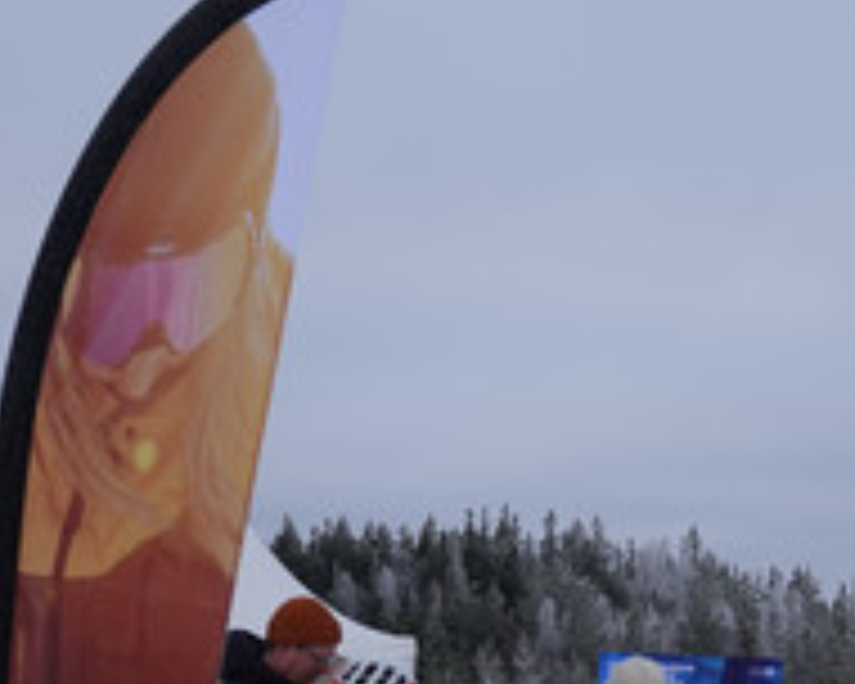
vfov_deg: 21.6
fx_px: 1746
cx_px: 747
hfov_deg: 26.7
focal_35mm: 69
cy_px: 634
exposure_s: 1/800
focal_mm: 11.51
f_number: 2.8
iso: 100
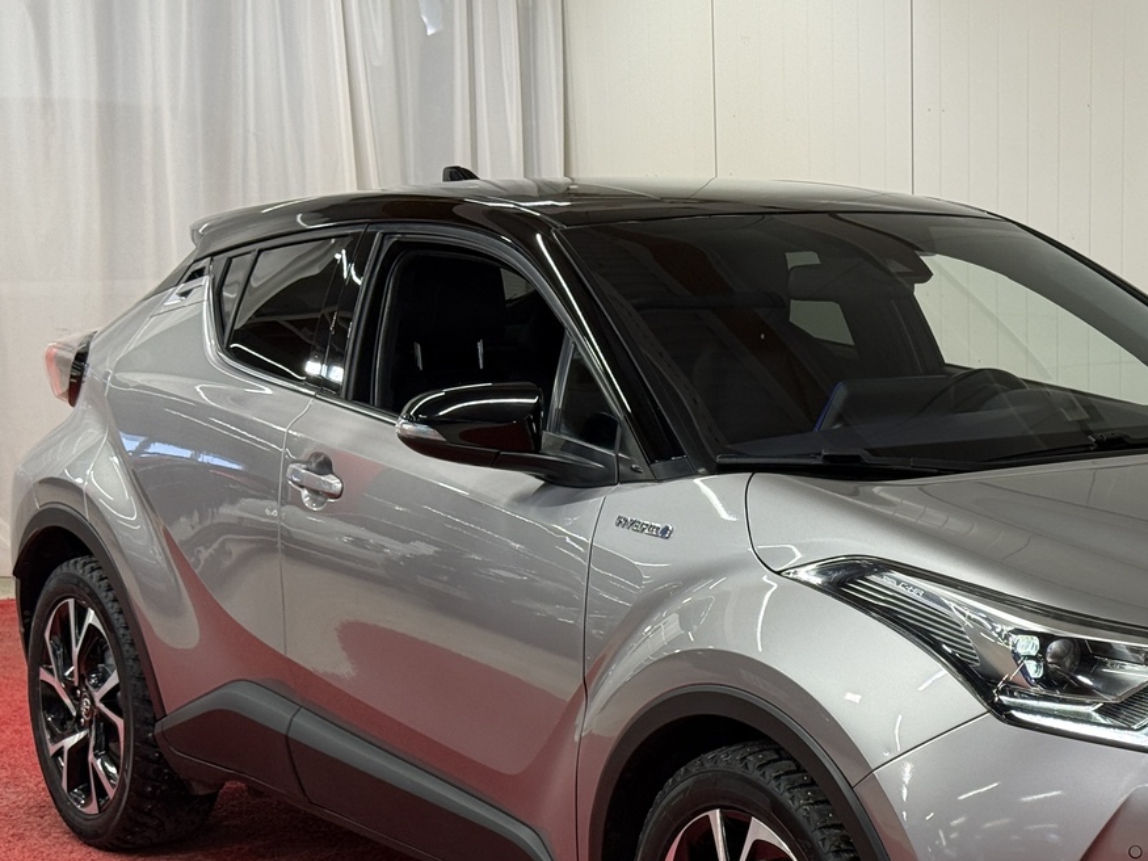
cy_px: 605
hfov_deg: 24.4
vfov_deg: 18.6
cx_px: 897
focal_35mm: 79
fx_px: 2620
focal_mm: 6.76
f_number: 1.78
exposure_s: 1/100
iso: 80
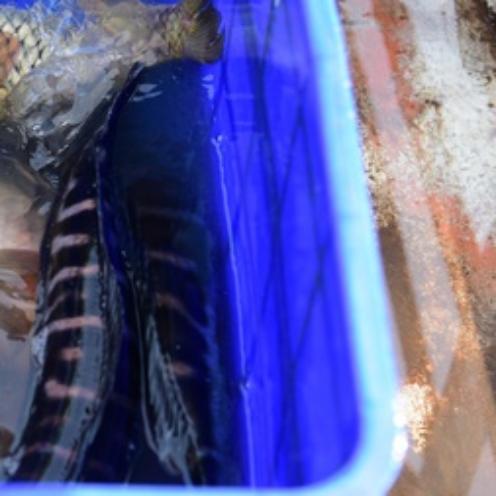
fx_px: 1945
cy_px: 88
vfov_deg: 14.4
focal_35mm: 120
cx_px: -45
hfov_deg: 14.2
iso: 320
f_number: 4
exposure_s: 1/320
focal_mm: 55
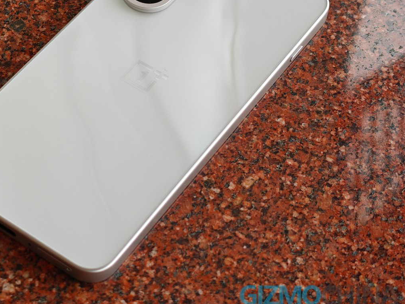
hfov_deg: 18.8
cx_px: 131
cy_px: 104
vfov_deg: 14.2
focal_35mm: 104
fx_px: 1217
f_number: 2.6
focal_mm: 13.85
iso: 250
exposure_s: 1/200
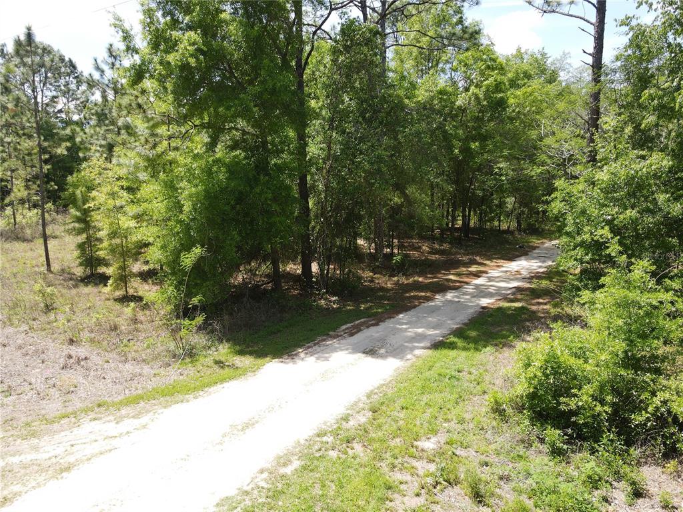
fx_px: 474
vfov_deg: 56.8
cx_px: 342
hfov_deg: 71.6
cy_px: 256
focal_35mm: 24
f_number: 2.8
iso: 100
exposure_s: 1/200
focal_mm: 4.5
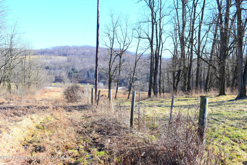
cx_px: 124
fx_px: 268
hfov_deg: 49.6
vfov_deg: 34.2
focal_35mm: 39
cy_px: 82
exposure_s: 1/250
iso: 200
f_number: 8
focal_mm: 26
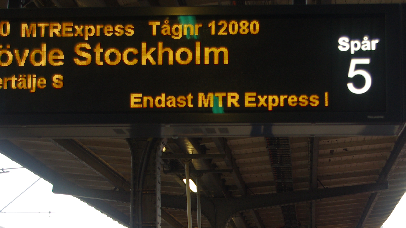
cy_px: 228
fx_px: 958
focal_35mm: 89
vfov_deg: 13.4
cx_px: 251
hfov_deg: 23.9
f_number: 4.5
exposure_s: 1/60
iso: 200
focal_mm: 28.13
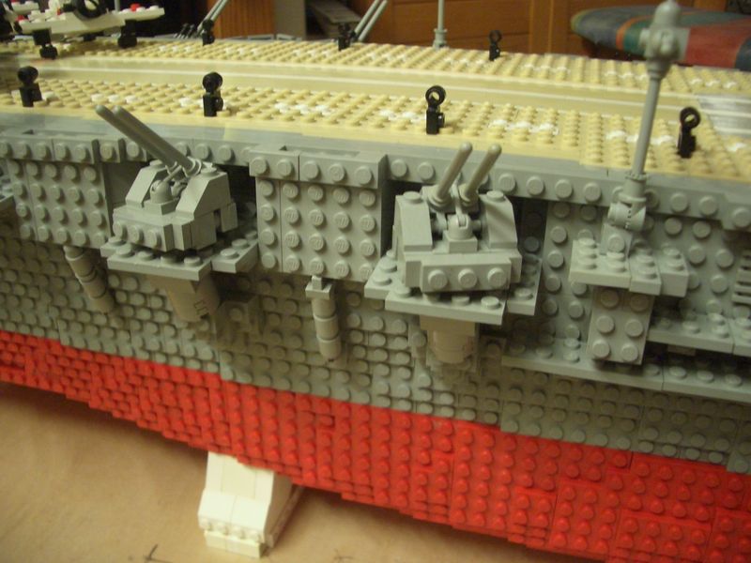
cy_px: 282
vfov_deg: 40.7
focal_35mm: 35
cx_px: 376
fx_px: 759
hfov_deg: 52.6
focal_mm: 5.8
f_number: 2.6
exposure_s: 1/20
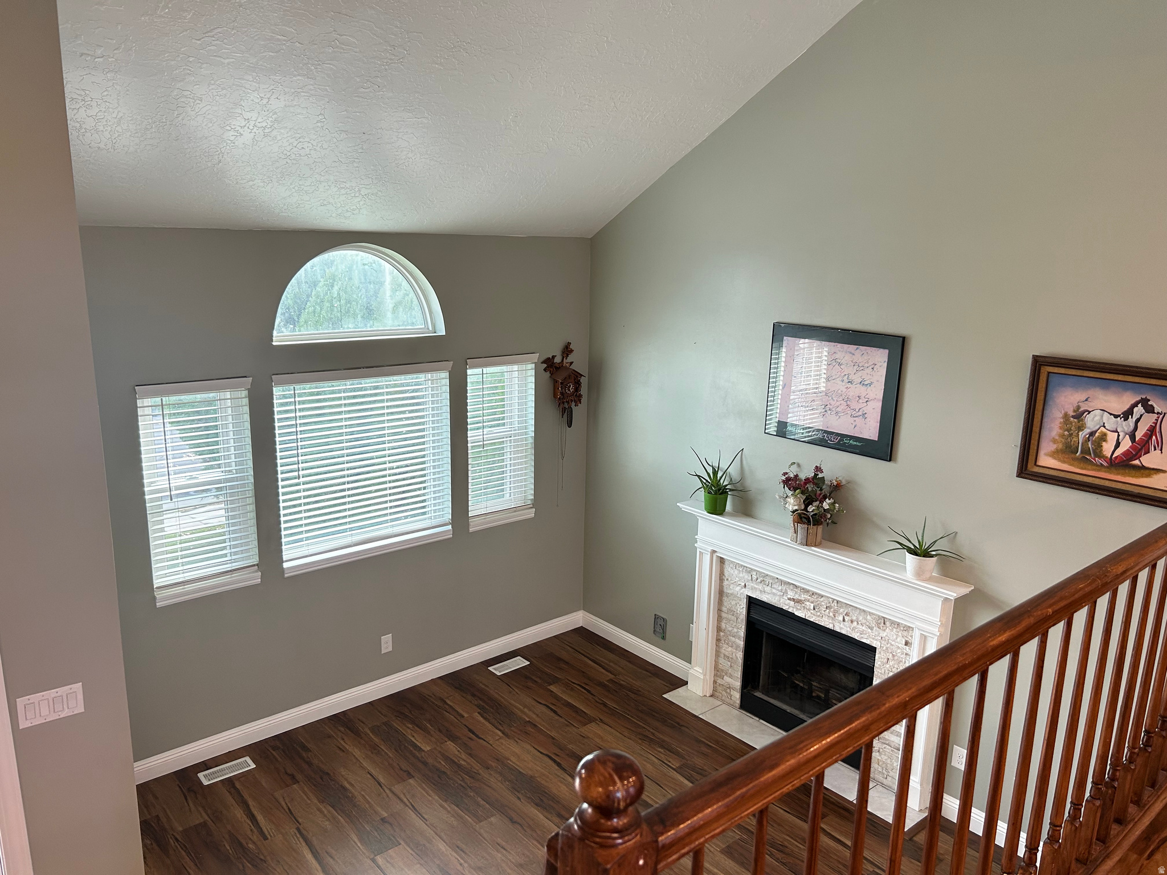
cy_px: 438
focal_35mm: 26
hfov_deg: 67.3
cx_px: 584
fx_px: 877
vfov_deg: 53.1
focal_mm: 5.7
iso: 100
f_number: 1.5
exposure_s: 1/120
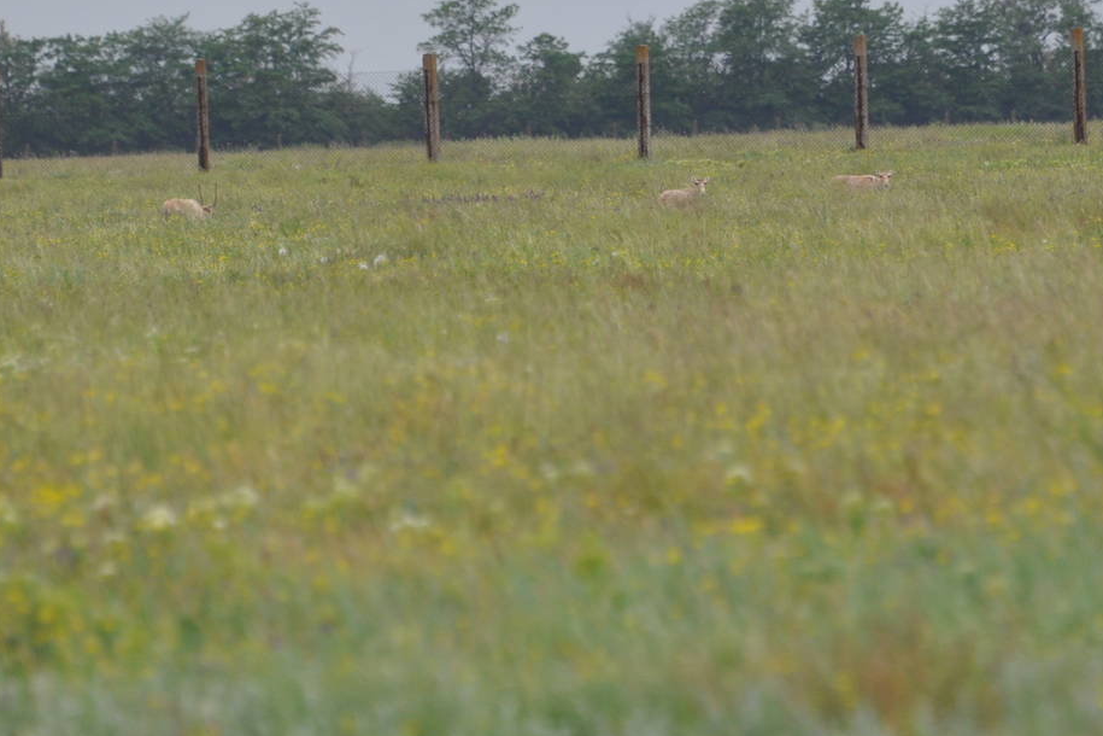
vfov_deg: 1.7
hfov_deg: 2.6
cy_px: 174
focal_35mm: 786
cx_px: 687
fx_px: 24080
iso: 450
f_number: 5.6
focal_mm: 300
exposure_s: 1/1000
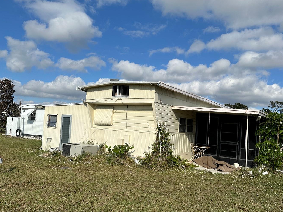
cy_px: 122
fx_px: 237
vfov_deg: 48.1
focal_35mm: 29
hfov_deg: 61.7
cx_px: 145
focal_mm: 6.86
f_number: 1.78
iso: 80
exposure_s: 1/8929
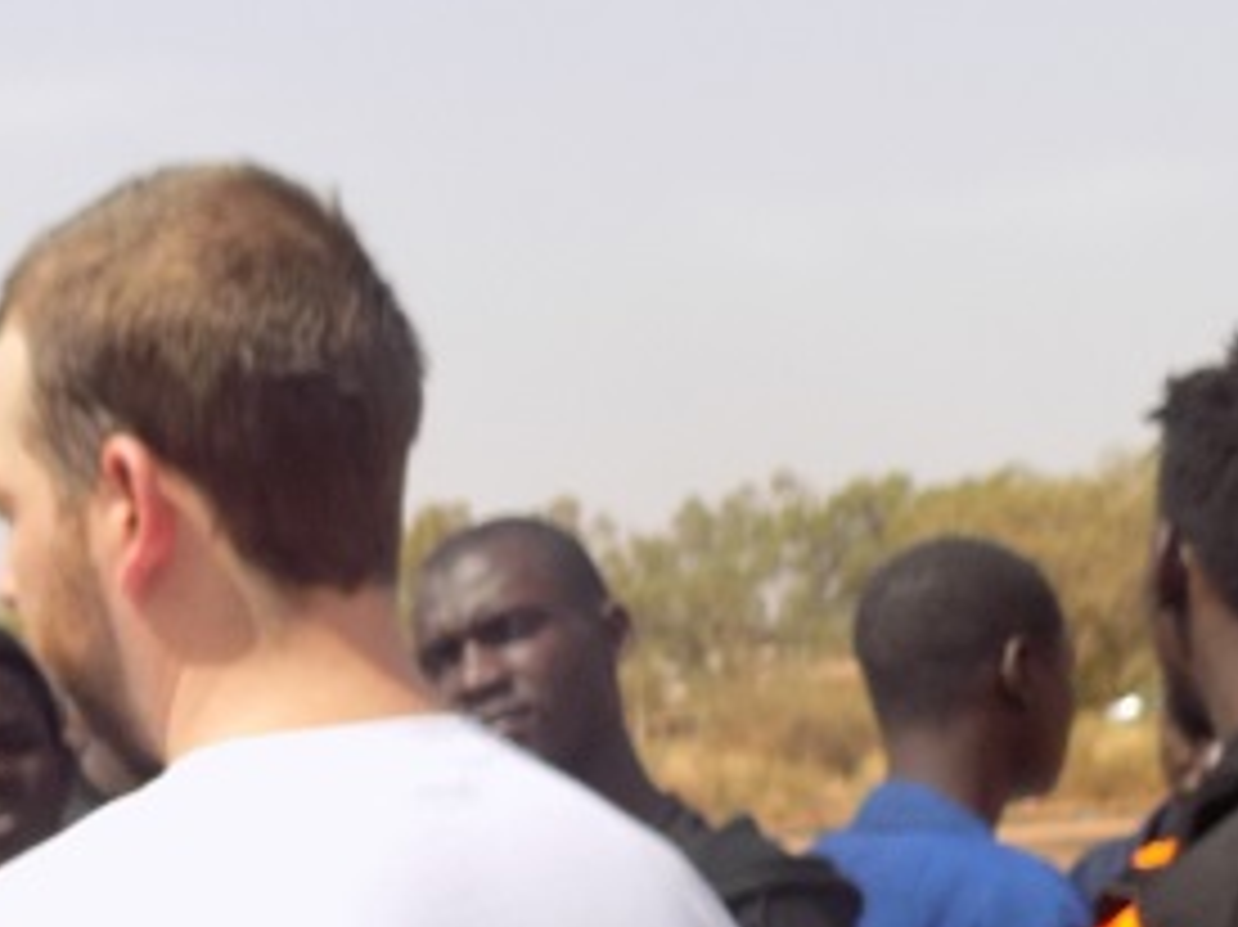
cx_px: 50
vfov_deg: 20.1
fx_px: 2395
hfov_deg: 27.6
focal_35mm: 67
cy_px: 1197
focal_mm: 4
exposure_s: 1/1000
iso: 80
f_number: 3.1
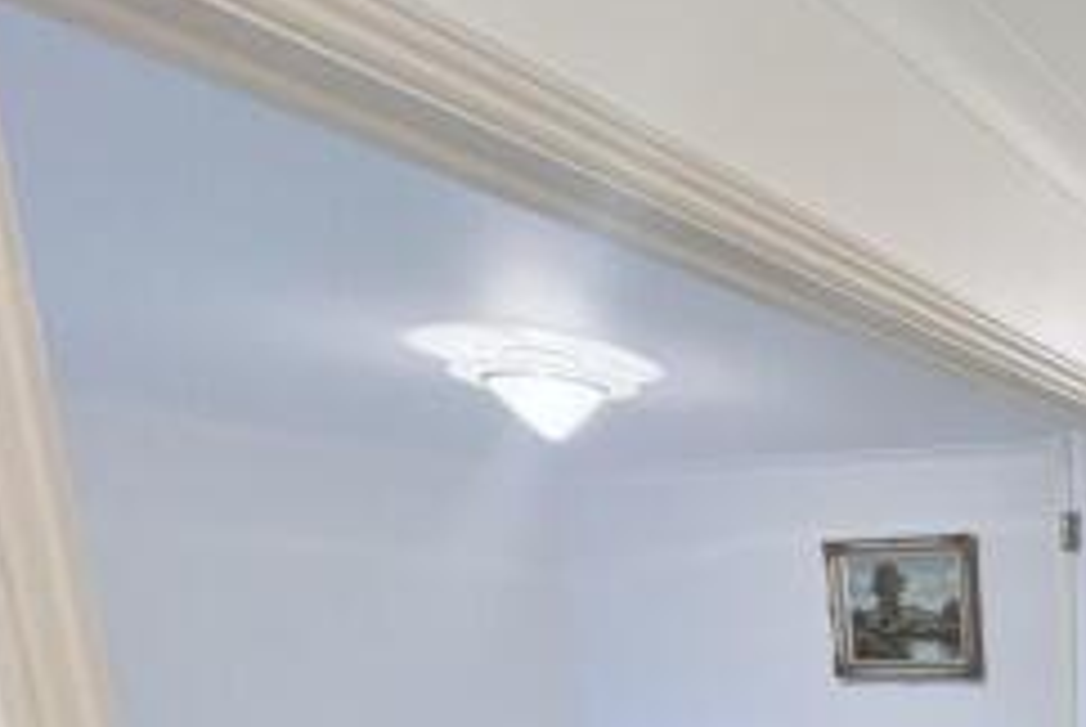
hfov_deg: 40.3
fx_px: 1057
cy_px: 855
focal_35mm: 35
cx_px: 1272
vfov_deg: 32.1
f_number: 2.2
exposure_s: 1/50
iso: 400
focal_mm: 2.22
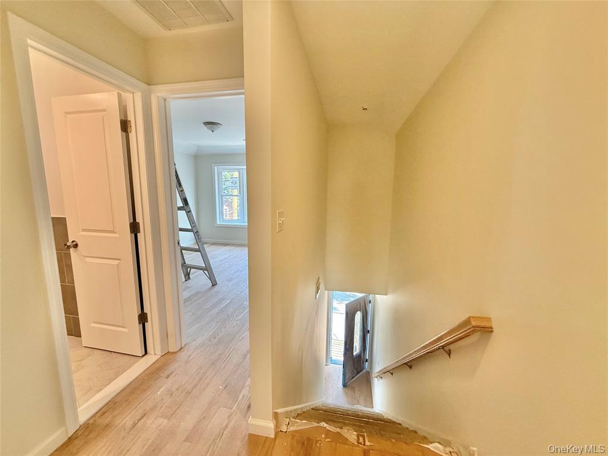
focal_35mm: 14
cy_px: 228
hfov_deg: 102.1
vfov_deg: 85.7
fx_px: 246
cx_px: 304
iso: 160
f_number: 2.2
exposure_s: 1/120
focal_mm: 2.22
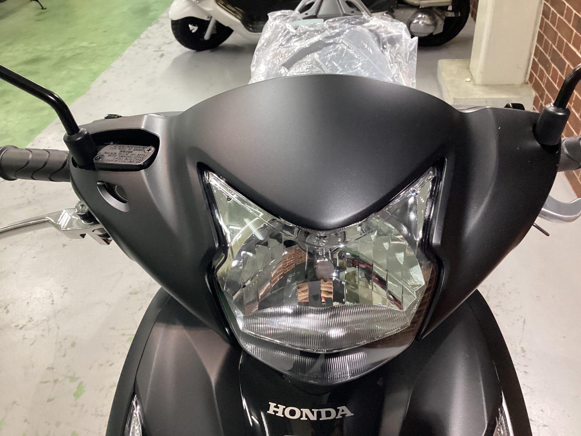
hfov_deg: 58.4
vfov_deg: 45.4
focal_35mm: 31
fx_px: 520
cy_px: 218
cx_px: 290
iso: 320
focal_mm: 3.3
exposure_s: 1/60
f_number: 2.4
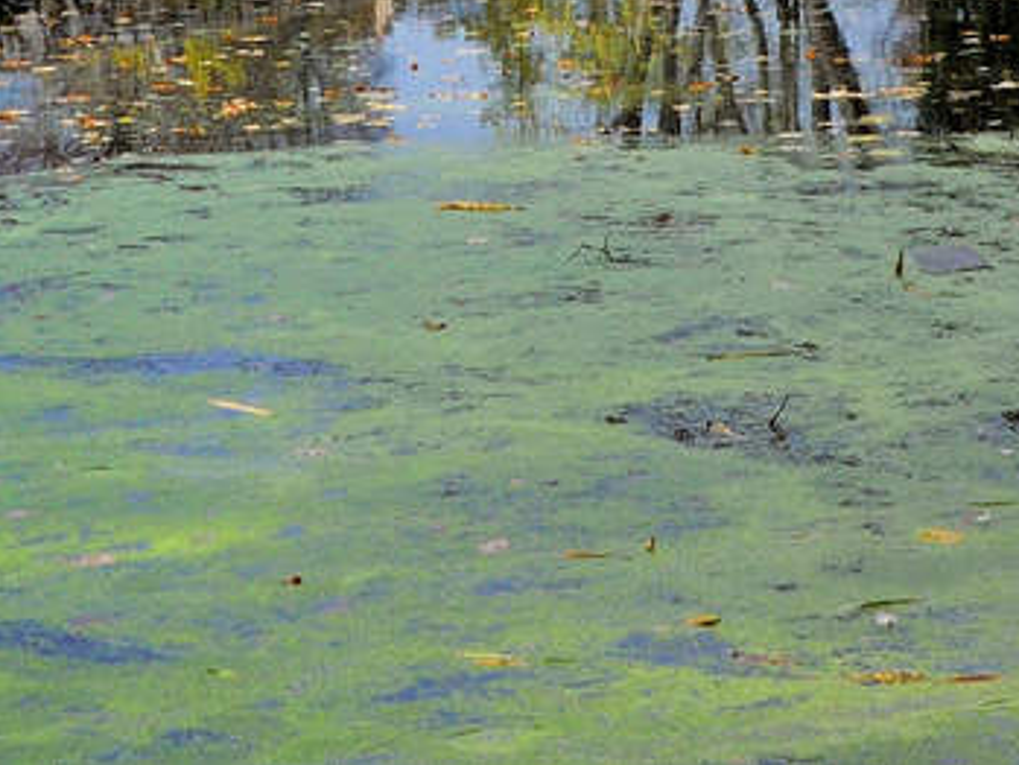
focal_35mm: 131
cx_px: 523
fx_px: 3858
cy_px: -590
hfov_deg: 15.0
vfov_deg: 10.7
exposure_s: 1/320
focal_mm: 34
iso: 800
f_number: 9
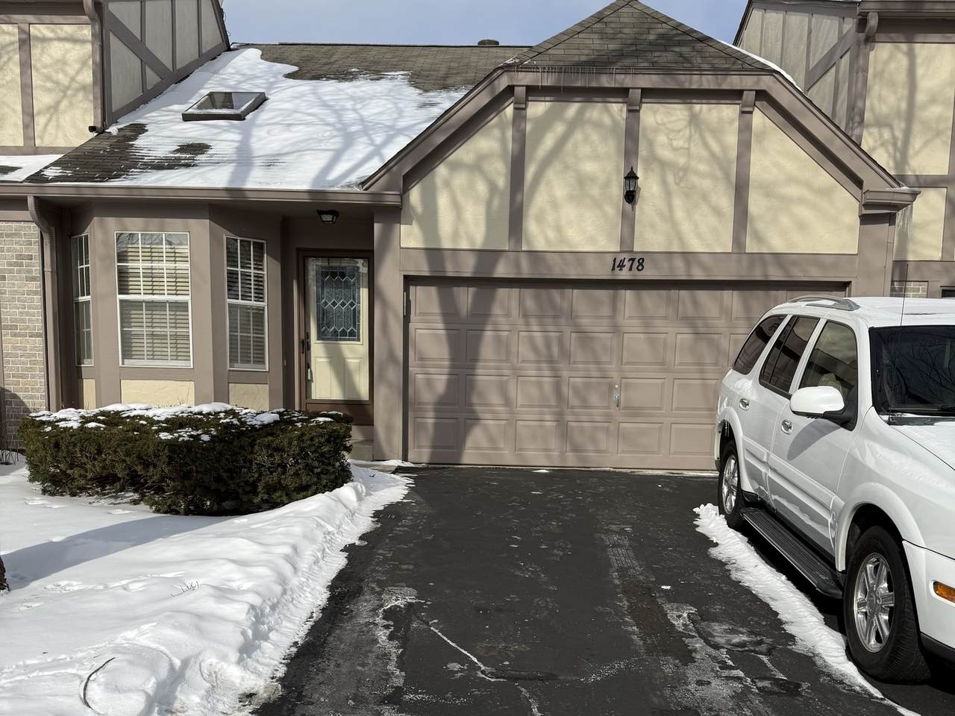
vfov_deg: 56.8
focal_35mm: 24
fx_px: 662
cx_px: 478
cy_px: 358
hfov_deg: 71.6
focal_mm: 6.76
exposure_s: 1/6711
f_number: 1.78
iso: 80
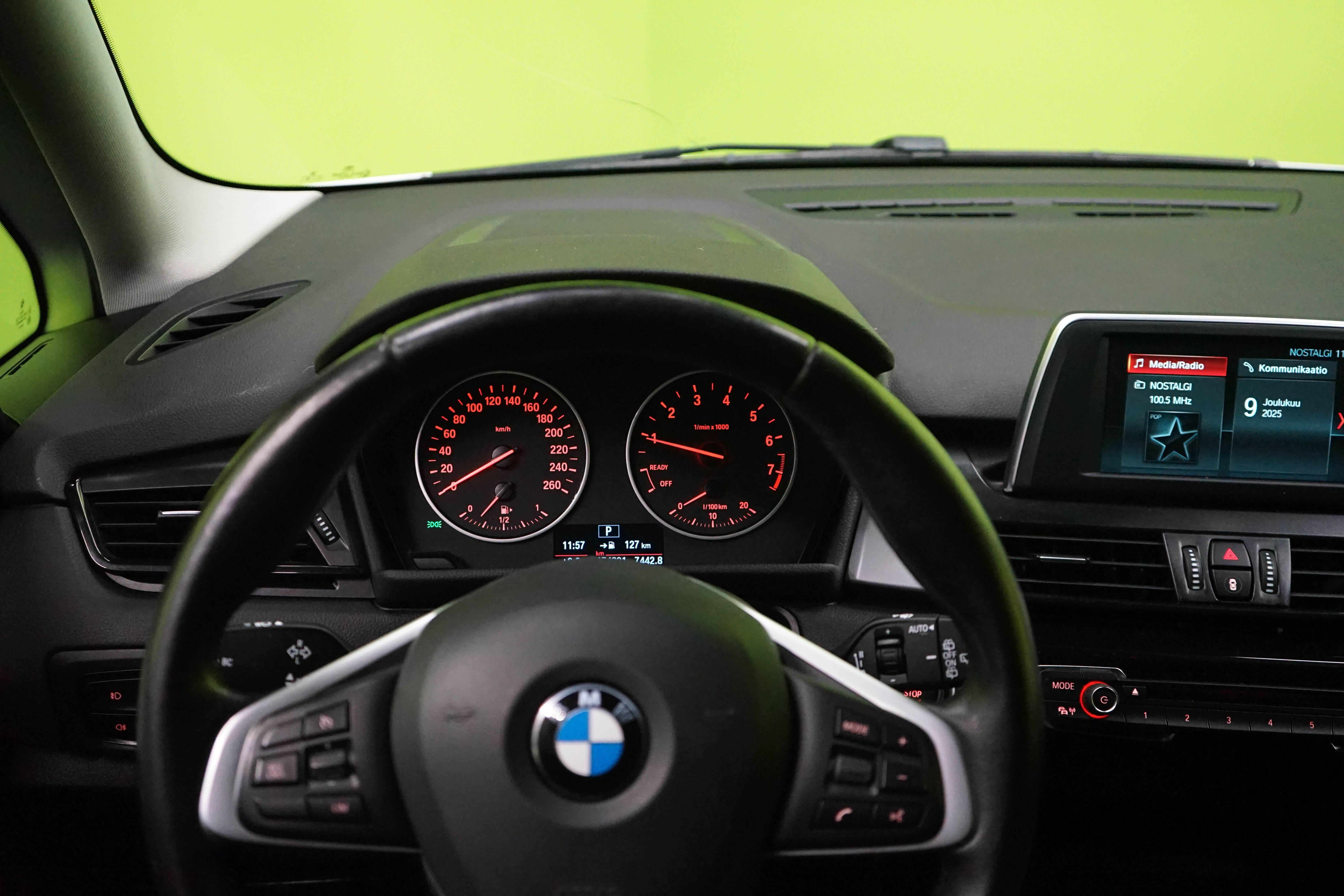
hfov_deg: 51.9
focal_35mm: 37
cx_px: 672
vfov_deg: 35.9
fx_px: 1381
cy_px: 448
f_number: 4
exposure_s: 1/80
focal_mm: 37
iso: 6400
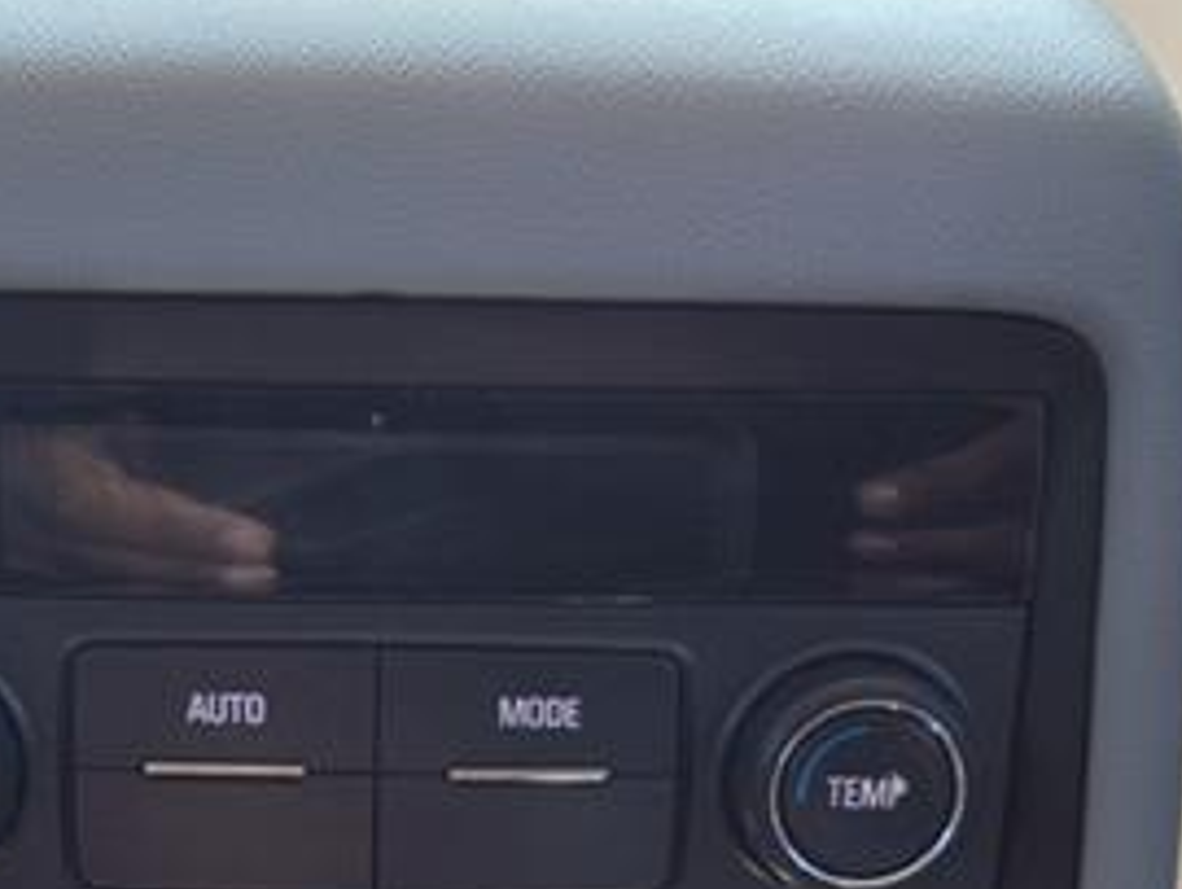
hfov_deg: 30.0
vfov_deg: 22.1
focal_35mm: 64
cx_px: 372
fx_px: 2187
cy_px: 880
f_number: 1.9
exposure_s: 1/40
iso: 50
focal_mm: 3.58
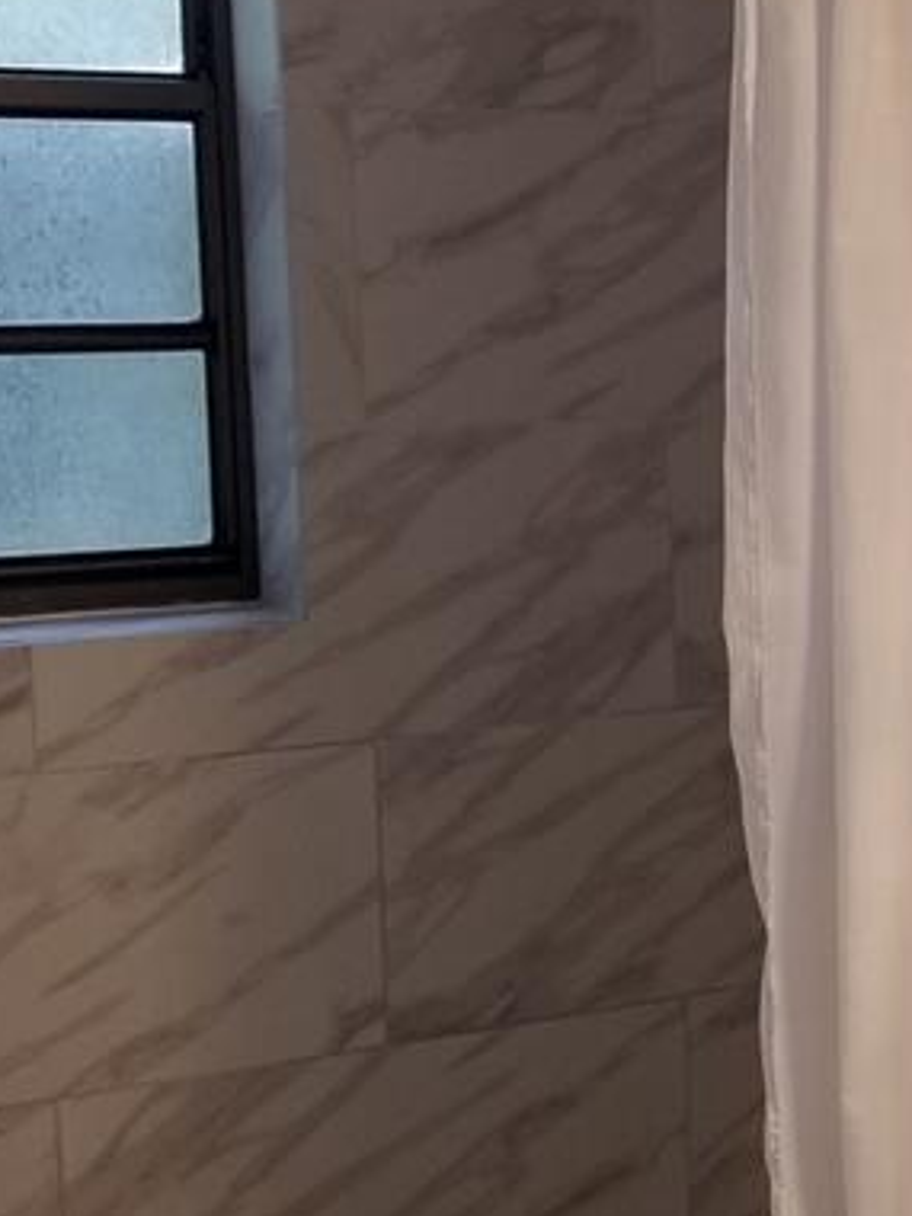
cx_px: 1370
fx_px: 2881
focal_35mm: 82
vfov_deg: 23.8
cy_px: 646
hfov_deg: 16.4
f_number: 1.7
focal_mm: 4.25
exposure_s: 1/60
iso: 64
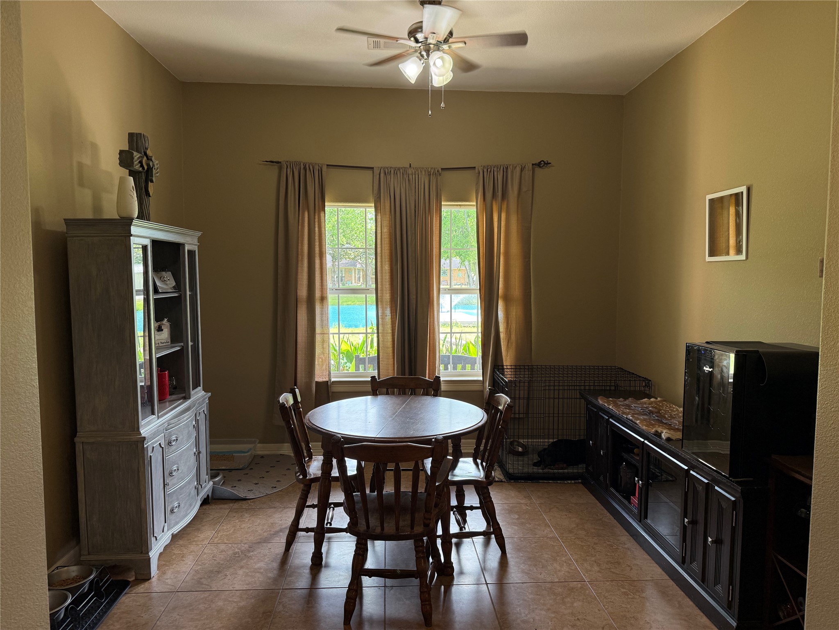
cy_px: 315
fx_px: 582
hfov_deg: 71.6
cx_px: 420
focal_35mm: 24
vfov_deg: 56.8
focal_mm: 6.76
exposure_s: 1/120
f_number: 1.78
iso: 64
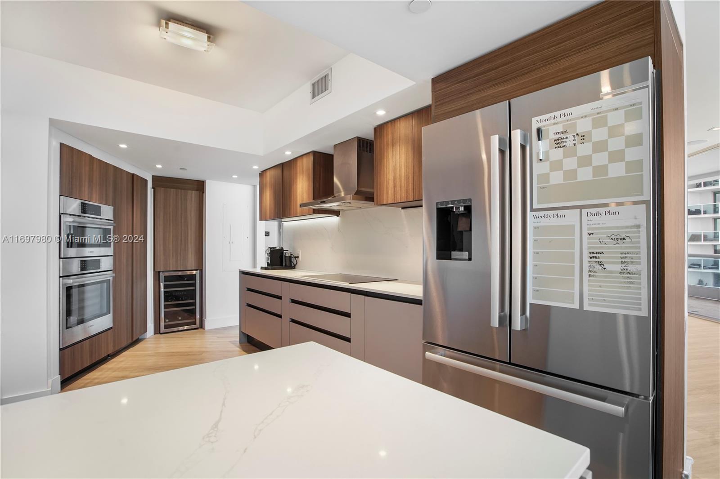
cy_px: 240
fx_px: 320
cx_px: 360
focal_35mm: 16
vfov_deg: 73.7
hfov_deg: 96.7
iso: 800
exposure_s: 1/13
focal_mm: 16
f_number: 8
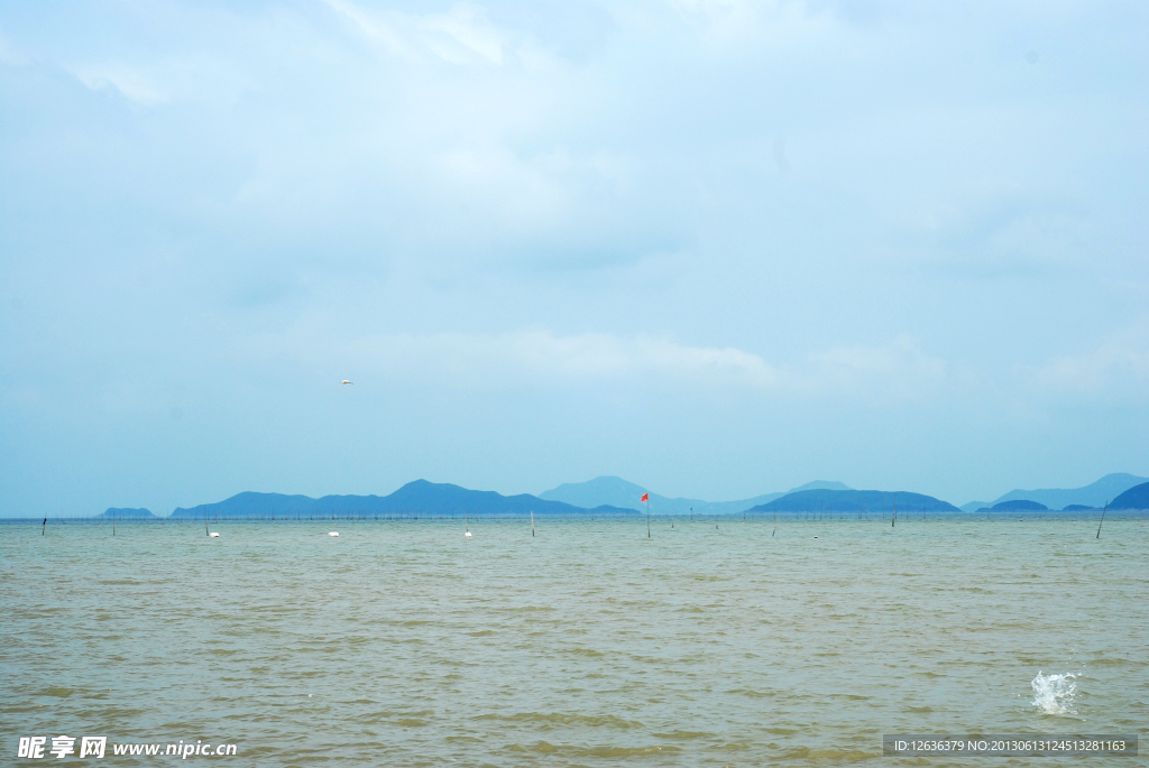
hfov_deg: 27.0
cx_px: 574
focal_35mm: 75
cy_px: 384
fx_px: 2396
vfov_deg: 18.2
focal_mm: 50
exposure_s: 1/200
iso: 100
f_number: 11
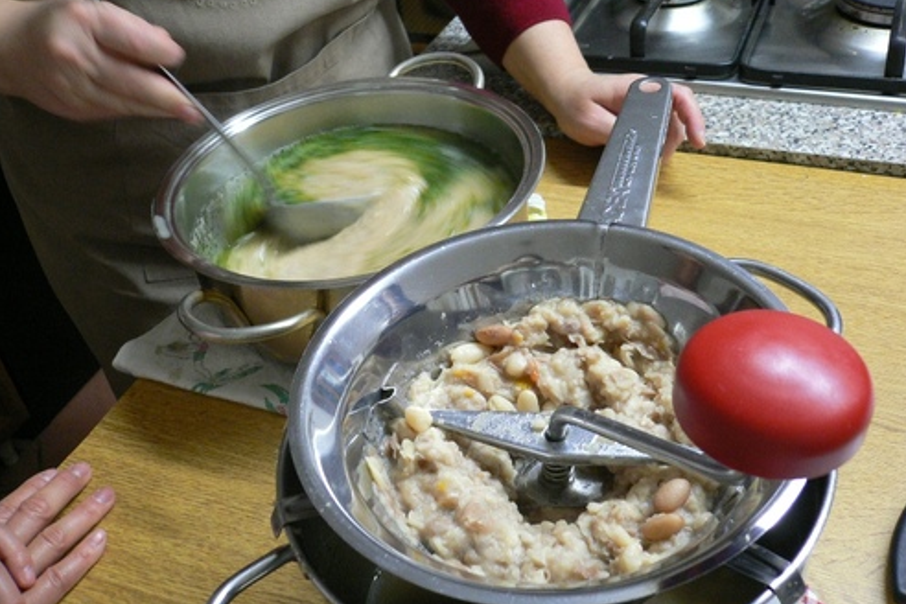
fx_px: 931
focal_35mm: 37
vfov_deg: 35.9
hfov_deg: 51.9
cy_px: 288
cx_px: 459
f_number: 2.8
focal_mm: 5.8
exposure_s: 1/20
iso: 200
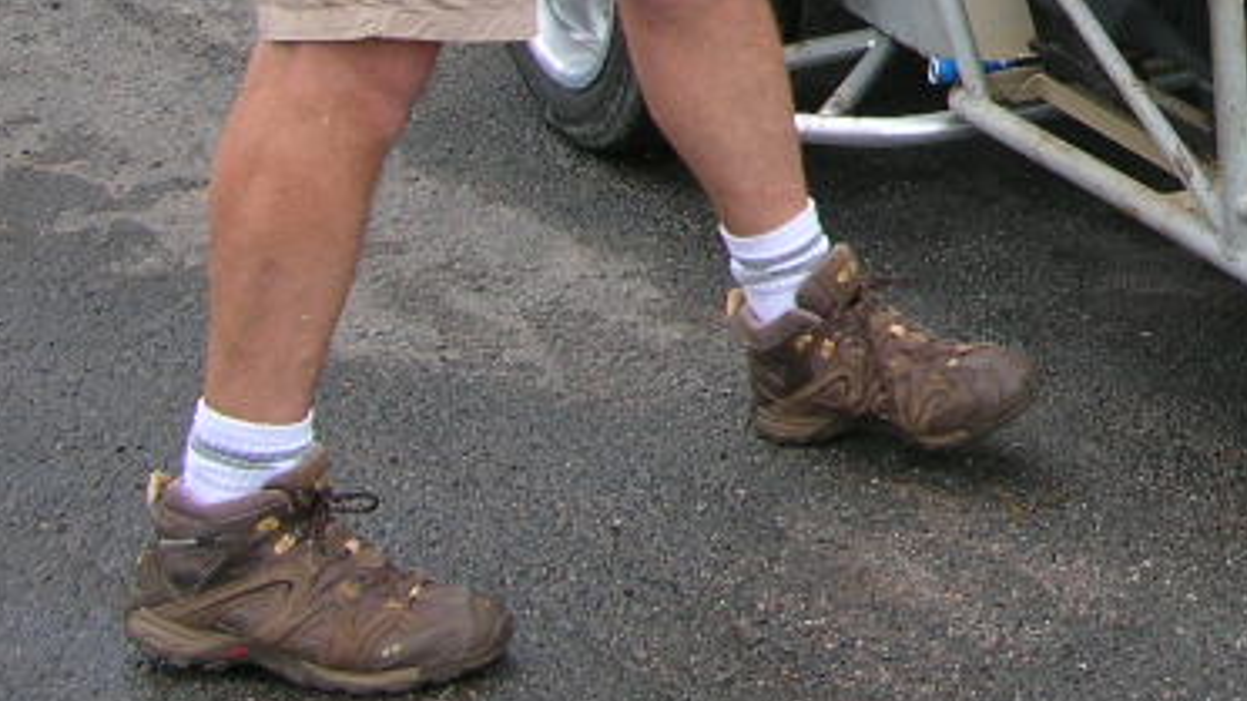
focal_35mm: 105
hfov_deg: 18.7
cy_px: -275
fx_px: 3471
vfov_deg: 11.2
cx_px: 1696
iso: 50
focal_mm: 5.8
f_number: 2.8
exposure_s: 1/135
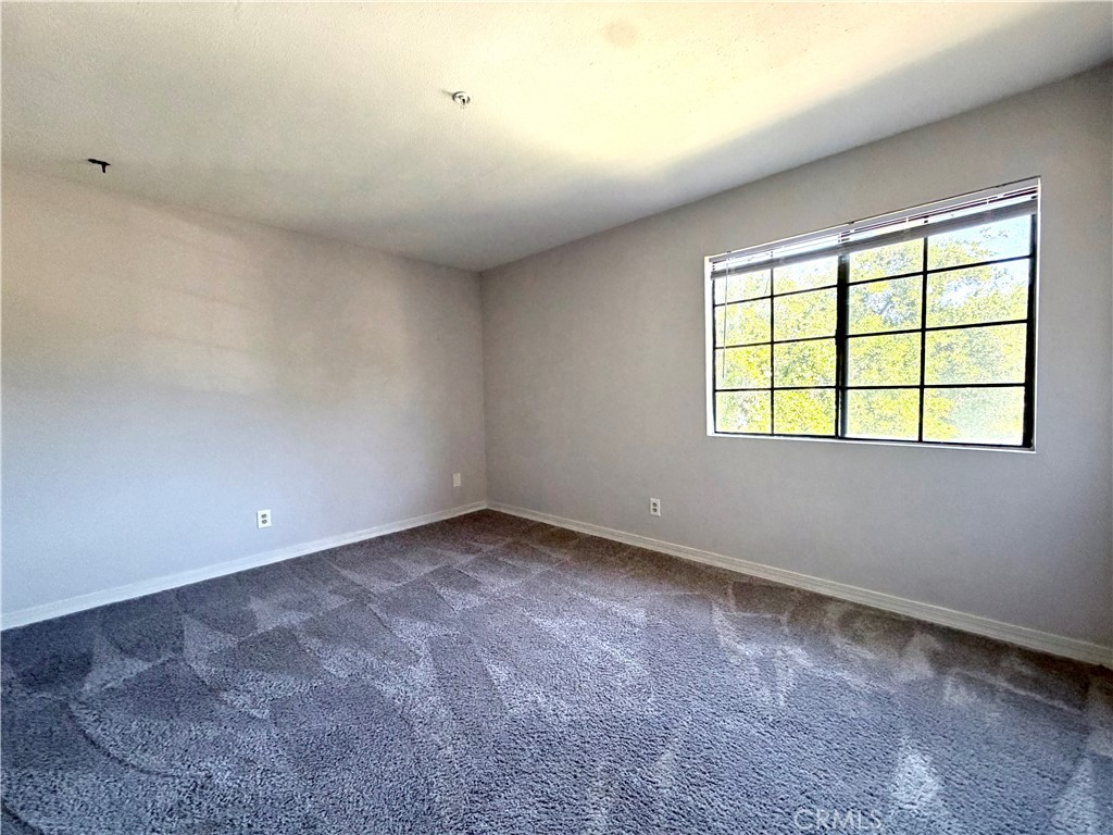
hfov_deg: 102.1
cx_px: 556
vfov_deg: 85.7
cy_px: 418
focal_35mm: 14
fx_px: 450
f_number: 2.2
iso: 320
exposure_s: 1/118
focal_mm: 2.22
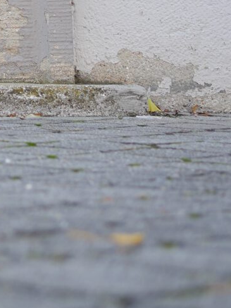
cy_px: -154
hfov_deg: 7.9
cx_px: -287
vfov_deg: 10.8
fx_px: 1576
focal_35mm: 177
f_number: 2.8
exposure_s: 1/125
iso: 100
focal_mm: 35
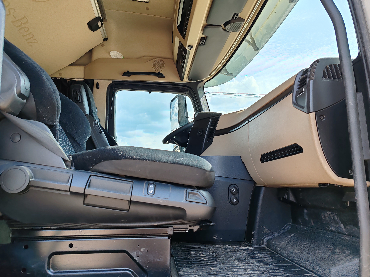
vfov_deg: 51.4
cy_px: 138
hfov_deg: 65.3
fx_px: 289
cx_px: 185
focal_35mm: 27
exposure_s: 1/210
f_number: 1.9
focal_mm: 6.12
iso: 50
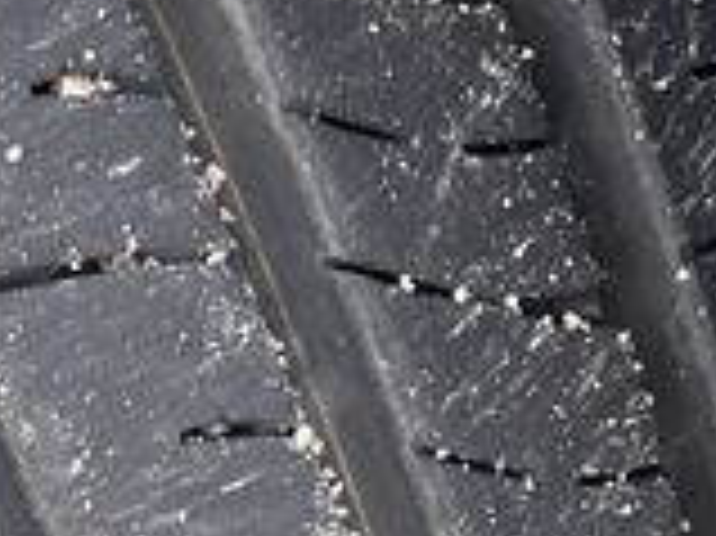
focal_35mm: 209
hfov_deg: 9.5
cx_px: 297
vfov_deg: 6.9
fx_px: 4320
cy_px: 937
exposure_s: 1/60
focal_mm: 5.96
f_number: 1.6
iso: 50
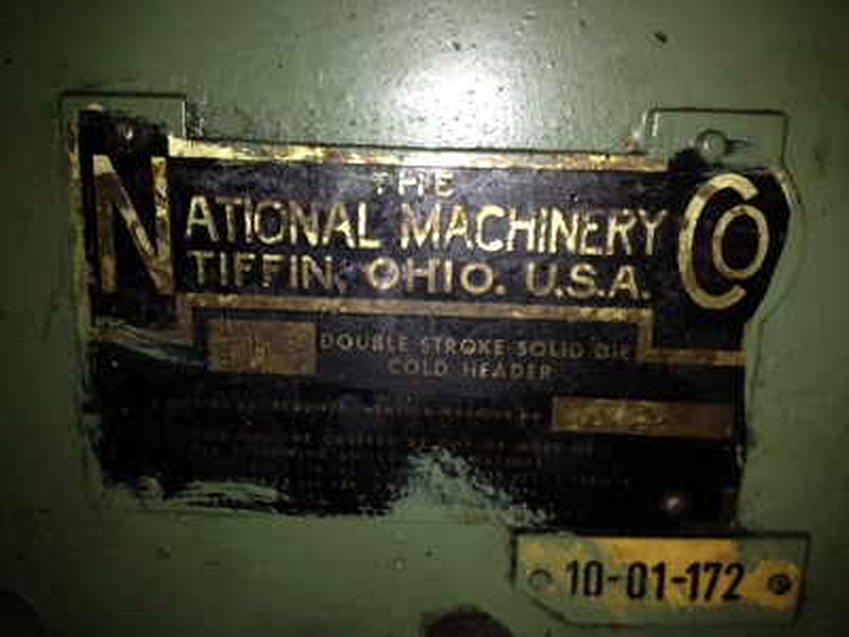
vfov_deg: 40.7
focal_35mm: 35
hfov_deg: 52.6
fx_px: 858
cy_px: 318
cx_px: 424
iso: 50
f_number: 2.4
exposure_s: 1/98
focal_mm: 4.28
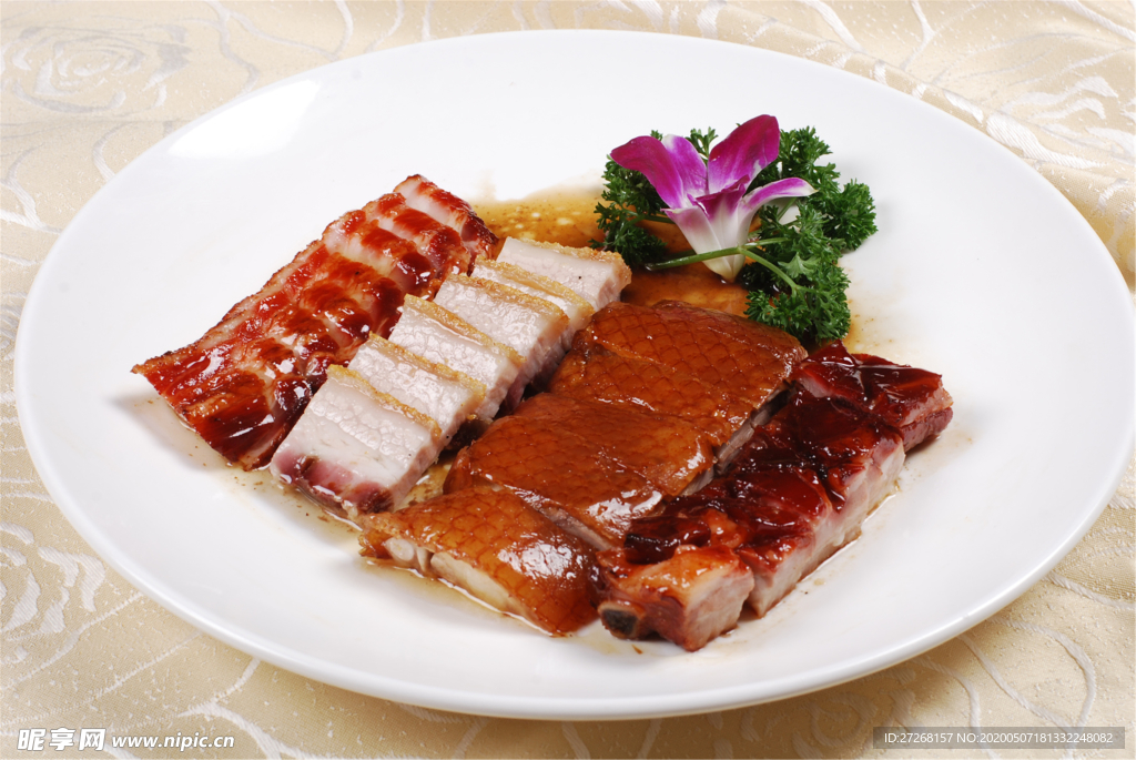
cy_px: 380
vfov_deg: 18.2
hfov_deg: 27.0
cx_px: 568
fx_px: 2369
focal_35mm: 75
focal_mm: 50
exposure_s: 1/125
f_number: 13
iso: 100
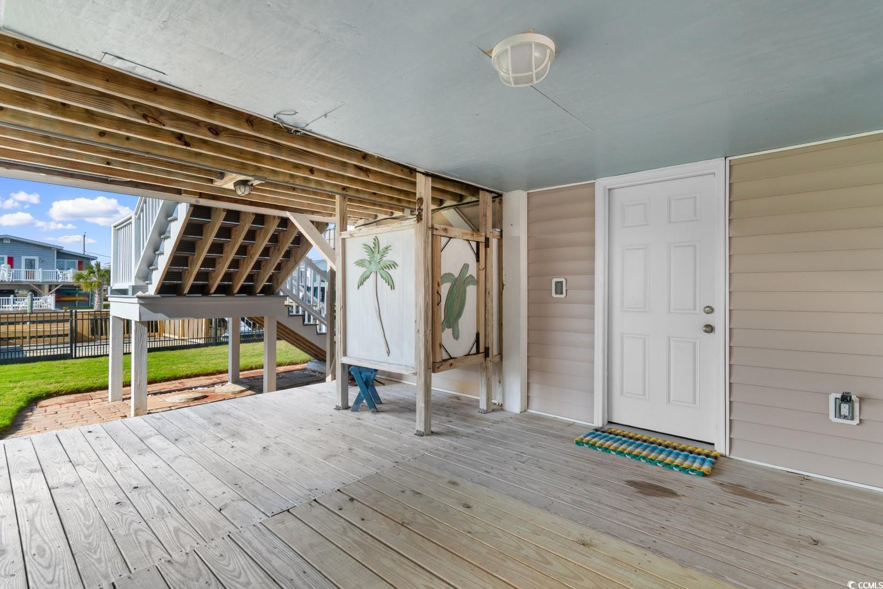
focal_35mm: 16
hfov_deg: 96.7
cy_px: 294
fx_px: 392
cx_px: 442
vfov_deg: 73.7
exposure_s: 1/80
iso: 100
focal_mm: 11
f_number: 4.8
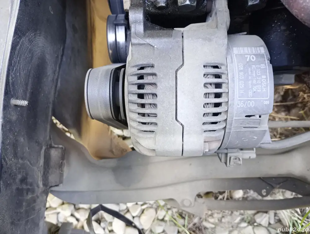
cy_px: 117
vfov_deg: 49.9
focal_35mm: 28
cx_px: 155
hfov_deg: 63.4
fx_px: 251
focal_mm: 4.27
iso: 672
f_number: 1.8
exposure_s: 1/33.3
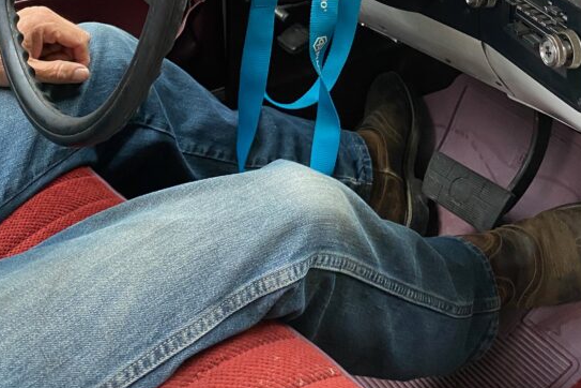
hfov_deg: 38.6
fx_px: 823
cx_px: 370
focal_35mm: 51
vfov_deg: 23.7
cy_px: -98
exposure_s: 1/80
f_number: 1.8
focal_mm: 4.25
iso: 125
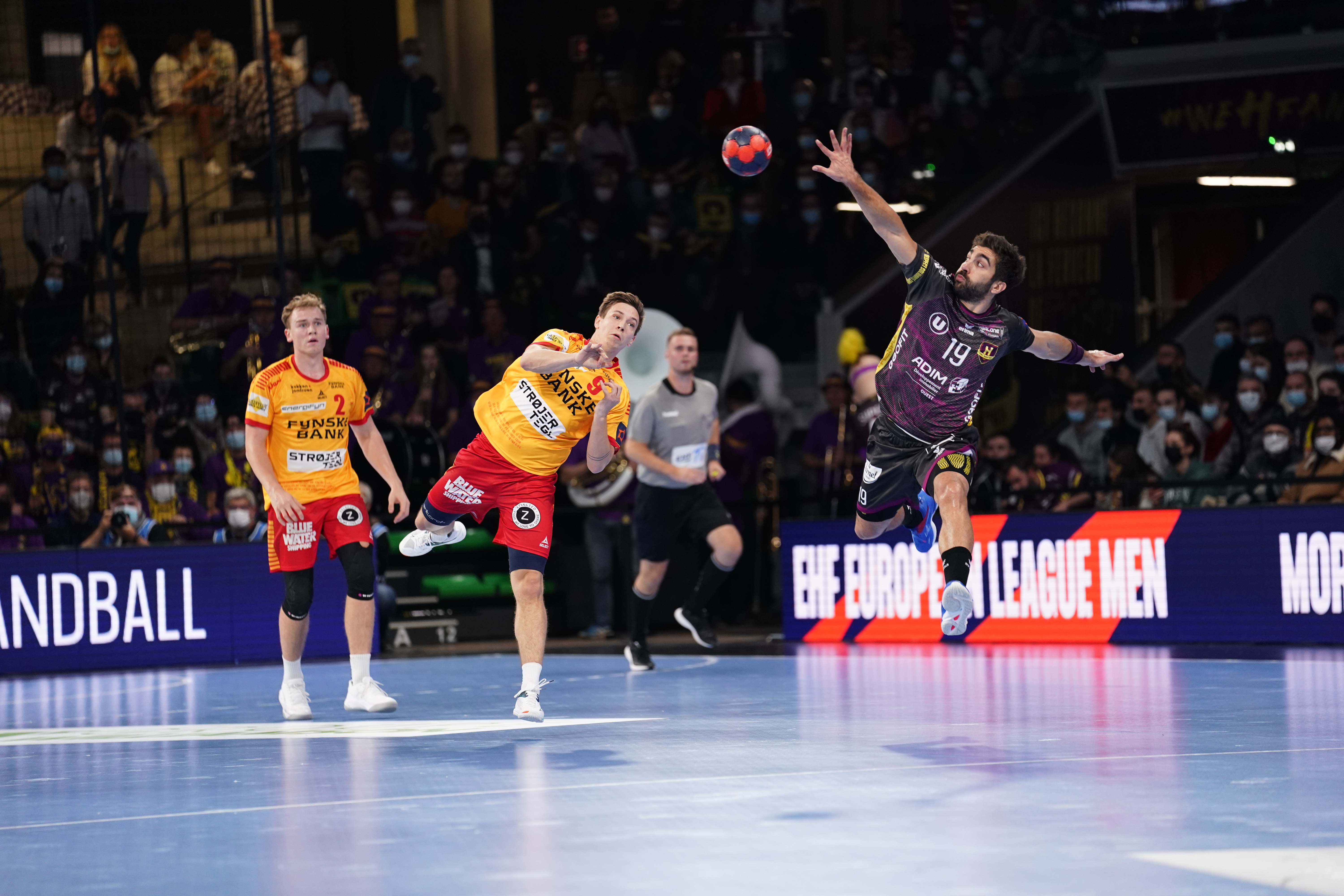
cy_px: 448
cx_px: 672
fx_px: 7466
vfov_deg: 6.9
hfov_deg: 10.3
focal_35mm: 200
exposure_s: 1/1000
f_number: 2.8
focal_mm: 200
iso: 2000
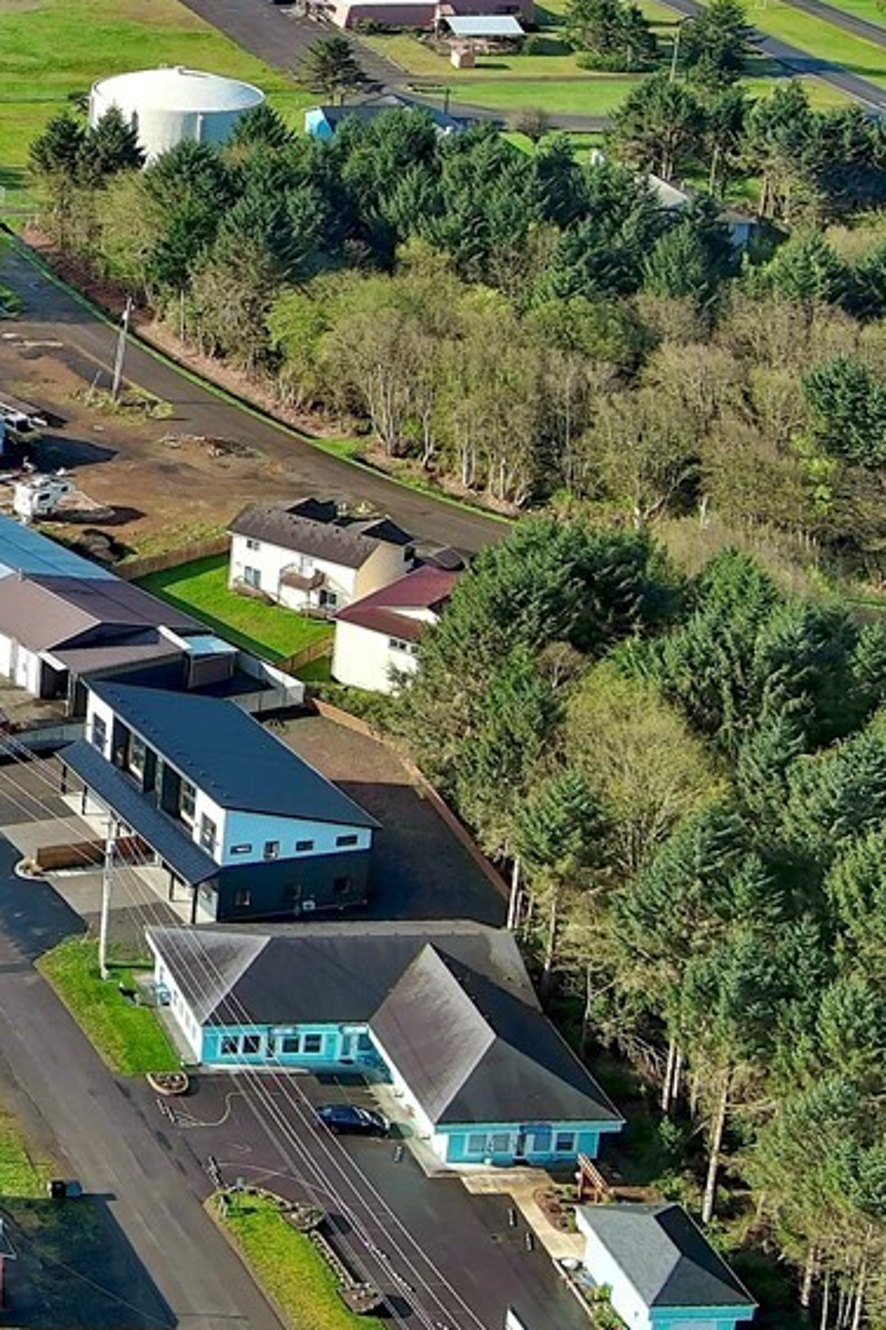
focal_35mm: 87
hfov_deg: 14.2
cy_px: 241
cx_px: -608
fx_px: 3213
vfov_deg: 23.0
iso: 100
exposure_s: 1/773
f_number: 2.8
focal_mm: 10.57
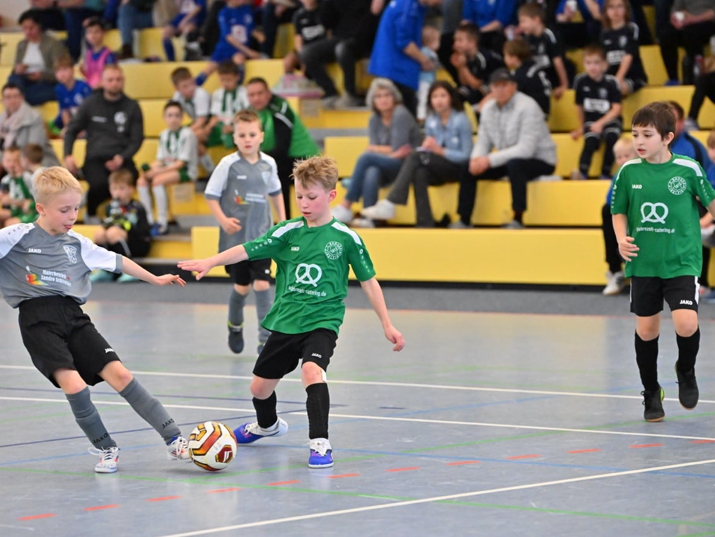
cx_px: 313
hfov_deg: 11.0
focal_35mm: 179
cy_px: 268
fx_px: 3698
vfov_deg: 8.3
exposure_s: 1/1000
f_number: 3.5
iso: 8000
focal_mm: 165
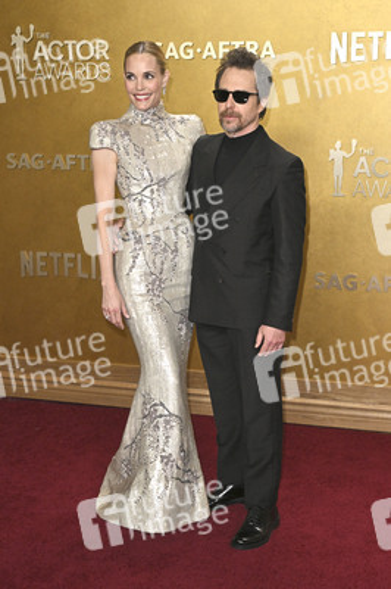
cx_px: 196
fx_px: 783
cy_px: 294
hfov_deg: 28.0
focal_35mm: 48
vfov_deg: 41.1
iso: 2500
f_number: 6.3
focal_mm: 48
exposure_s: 1/320
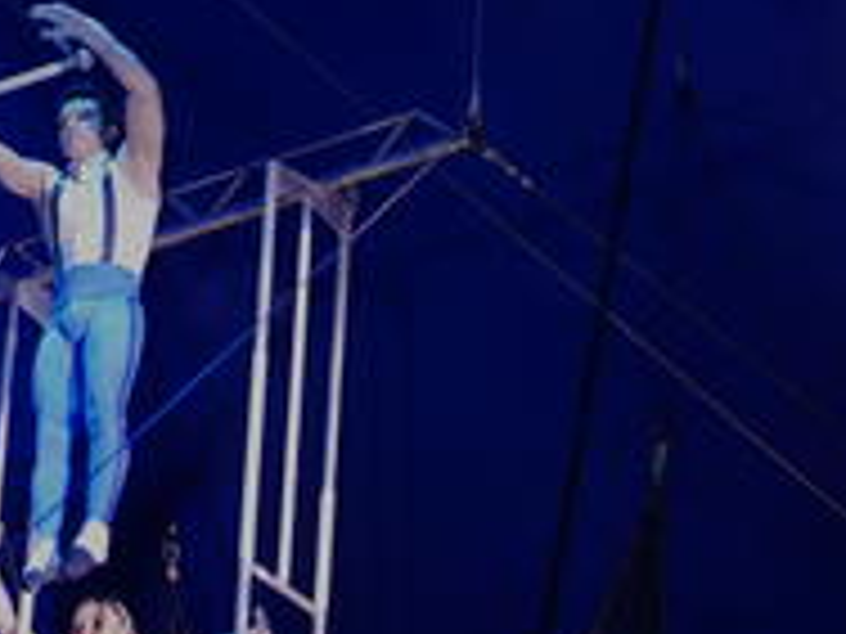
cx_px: 346
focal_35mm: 215
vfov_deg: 6.9
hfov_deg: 9.2
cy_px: 418
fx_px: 5255
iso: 250
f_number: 1.8
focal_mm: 45
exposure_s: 1/100
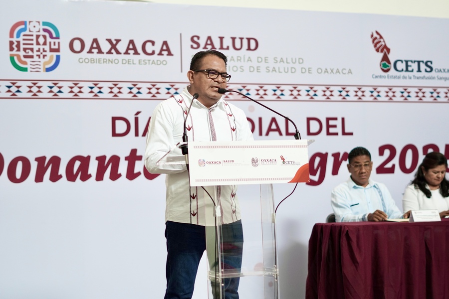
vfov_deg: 18.2
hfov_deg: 27.0
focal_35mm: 75
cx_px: 224
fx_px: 935
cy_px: 150
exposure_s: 1/400
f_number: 1.8
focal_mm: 50
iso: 640
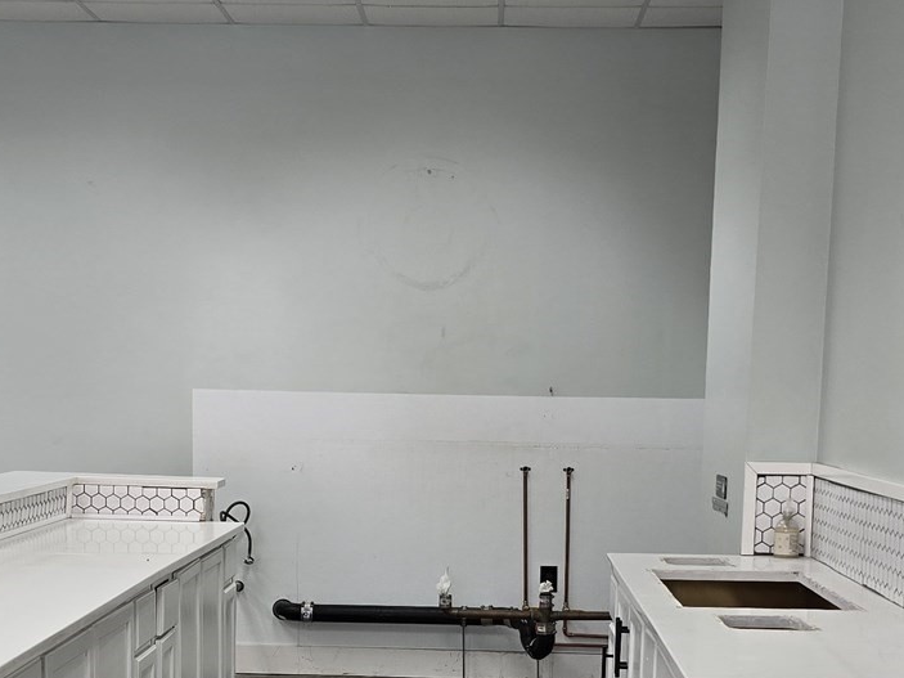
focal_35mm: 67
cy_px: 636
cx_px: 415
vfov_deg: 21.3
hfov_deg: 29.0
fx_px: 1749
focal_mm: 6.3
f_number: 1.7
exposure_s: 1/120
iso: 64
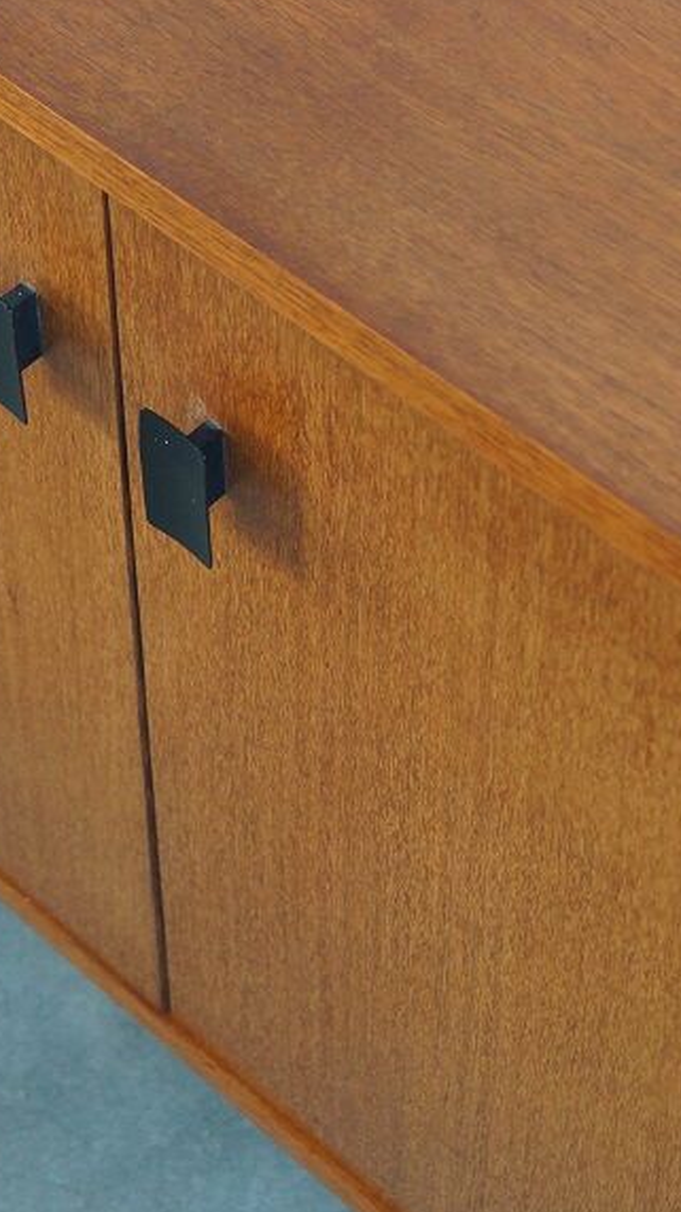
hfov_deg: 14.9
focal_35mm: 81
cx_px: 321
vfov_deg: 25.6
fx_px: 2601
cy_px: 201
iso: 1250
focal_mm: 30
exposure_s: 1/60
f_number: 4.5
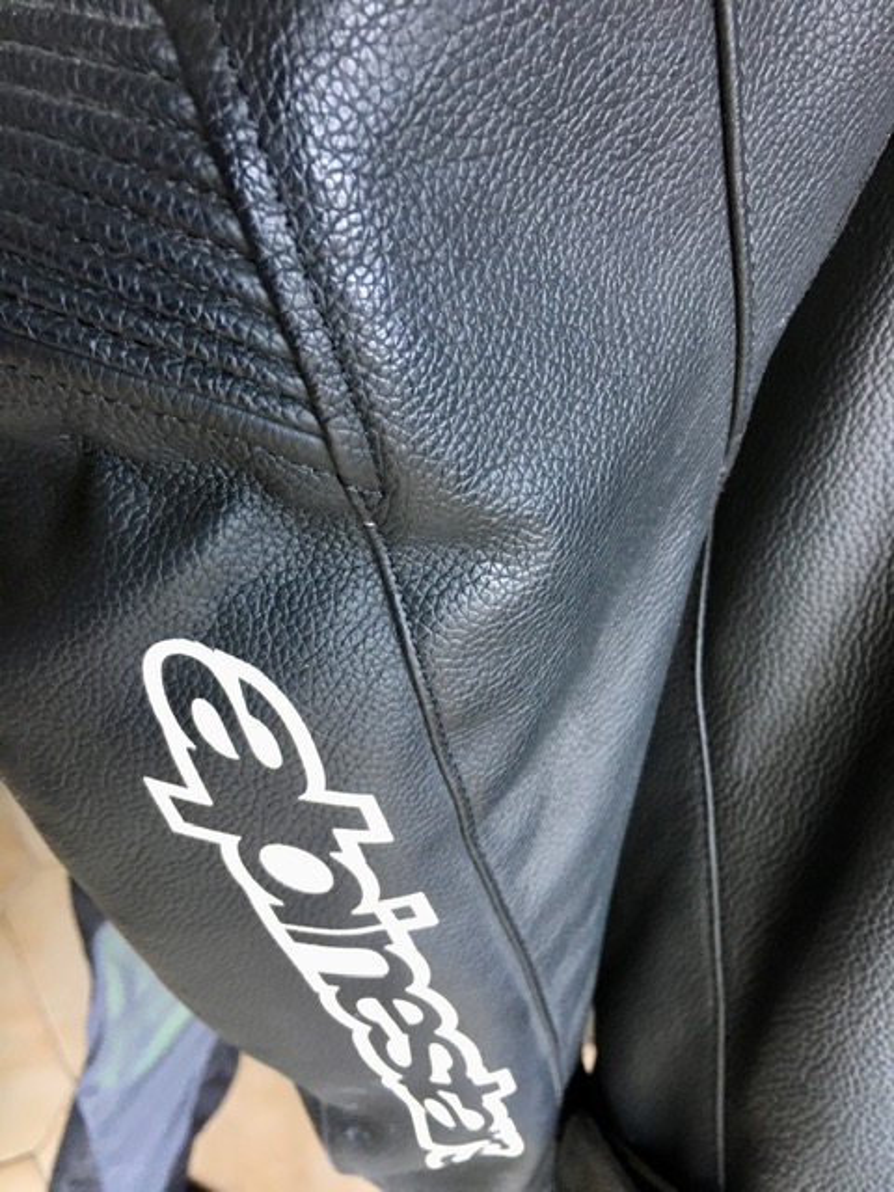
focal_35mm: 29
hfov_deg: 48.2
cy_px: 596
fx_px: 999
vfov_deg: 61.7
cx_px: 447
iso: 200
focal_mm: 4.15
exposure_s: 1/33
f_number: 2.2
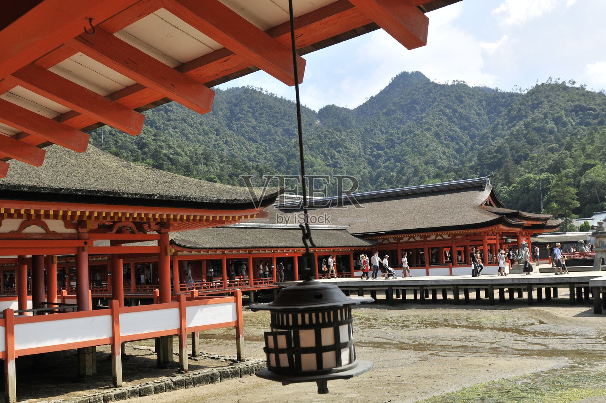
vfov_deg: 36.8
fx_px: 605
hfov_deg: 53.2
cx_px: 303
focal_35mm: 36
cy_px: 202
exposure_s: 1/1250
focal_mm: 24
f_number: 7.1
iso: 400
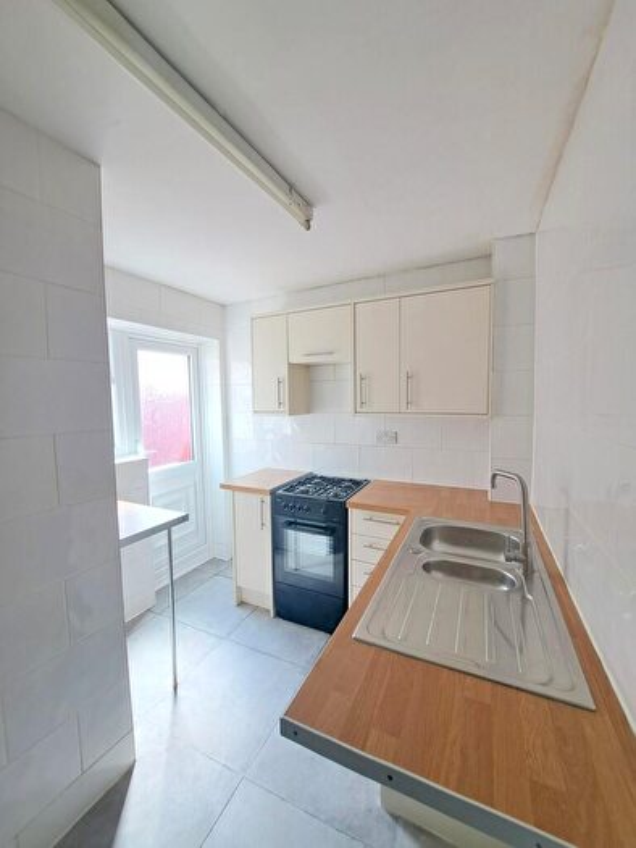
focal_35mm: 13
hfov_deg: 89.9
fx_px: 318
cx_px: 318
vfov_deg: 106.2
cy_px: 424
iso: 50
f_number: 2.2
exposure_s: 1/50
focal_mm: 1.74
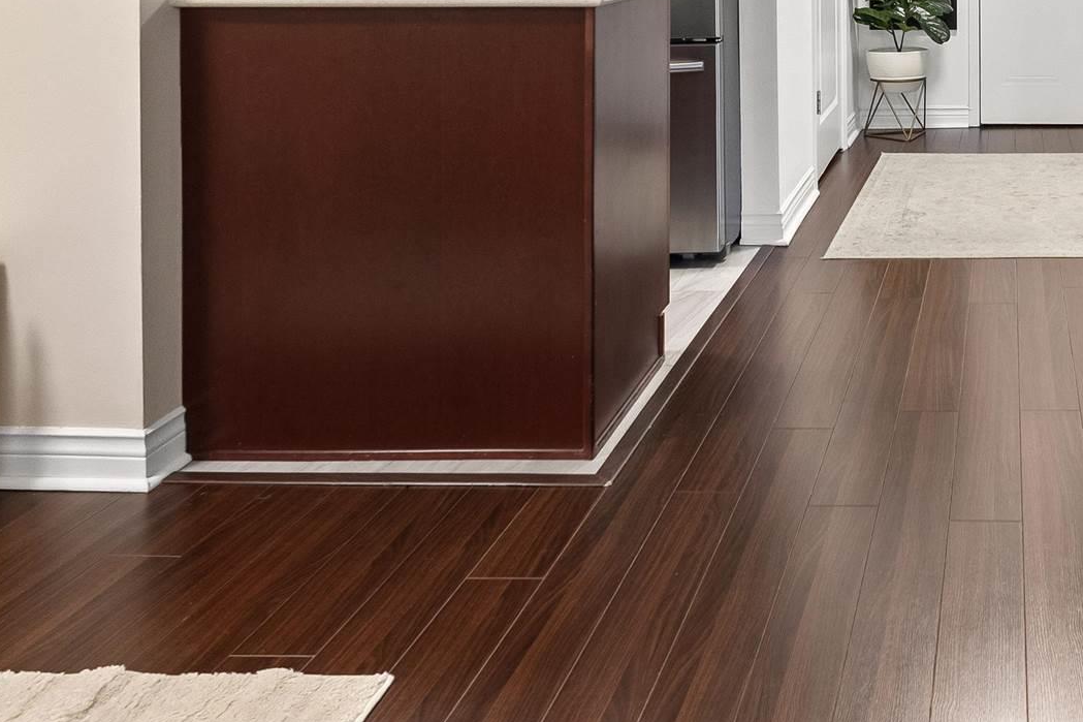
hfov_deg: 43.7
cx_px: 952
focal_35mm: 41
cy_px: -108
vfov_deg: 28.9
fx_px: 1233
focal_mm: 14
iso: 1250
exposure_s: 1/20
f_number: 5
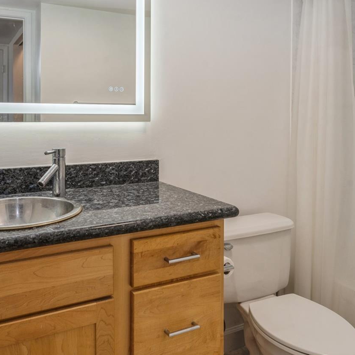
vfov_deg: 50.0
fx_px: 377
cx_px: 155
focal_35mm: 32
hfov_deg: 50.3
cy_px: 136
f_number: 9
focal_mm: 19.9
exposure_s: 1/30
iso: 250
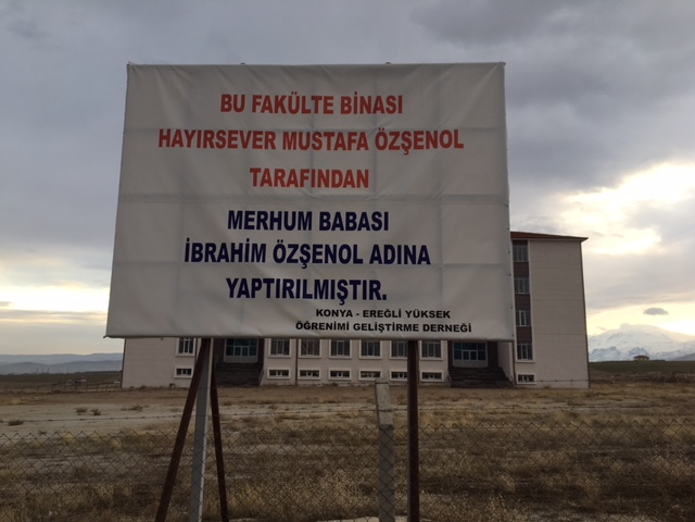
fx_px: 582
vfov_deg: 48.2
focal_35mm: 29
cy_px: 261
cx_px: 348
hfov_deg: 61.7
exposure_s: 1/145
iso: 25
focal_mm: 4.15
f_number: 2.2
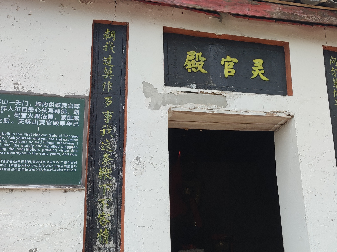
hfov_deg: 43.2
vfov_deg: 33.5
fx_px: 419
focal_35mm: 43
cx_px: 226
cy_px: 147
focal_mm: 5.96
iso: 50
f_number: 1.75
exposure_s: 1/553
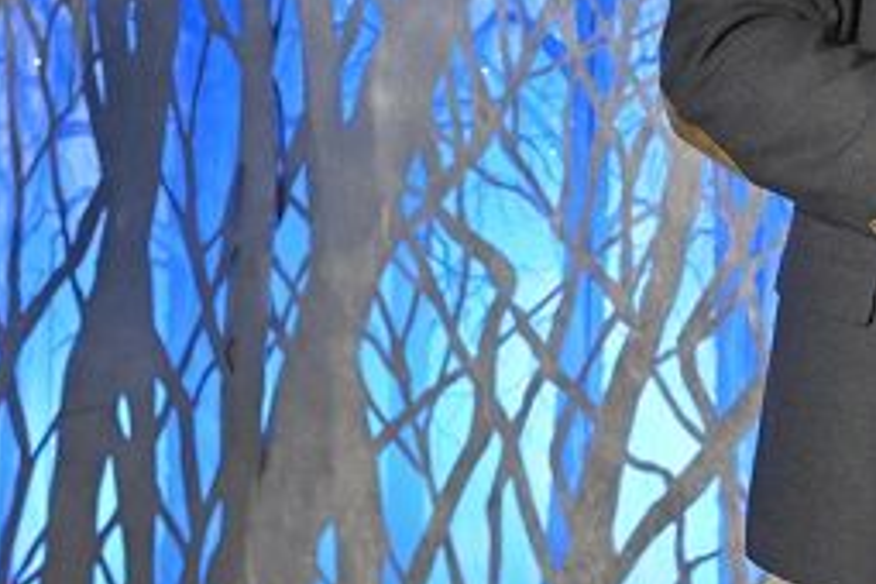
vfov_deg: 12.3
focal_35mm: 110
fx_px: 2676
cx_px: 1250
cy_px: -53
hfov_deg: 17.1
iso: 4000
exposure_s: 1/125
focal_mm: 35
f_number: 4
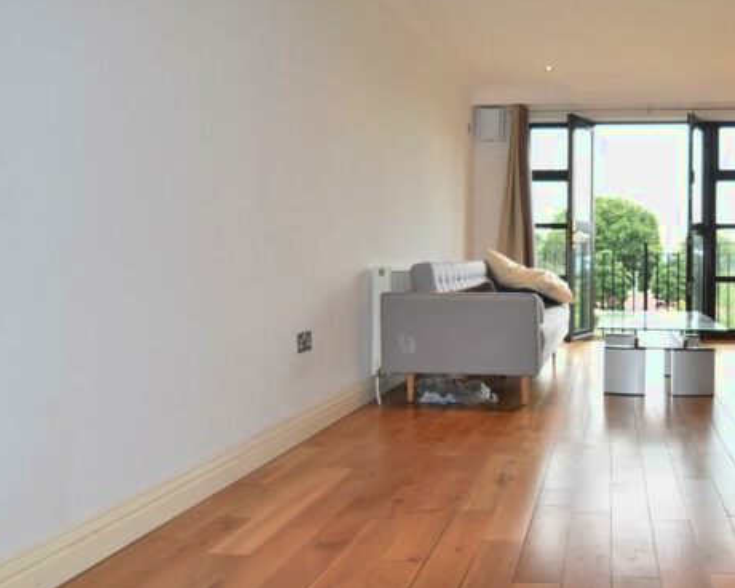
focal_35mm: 30
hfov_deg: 55.8
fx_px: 653
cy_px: 266
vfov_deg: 48.4
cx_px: 554
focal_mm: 14
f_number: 5.6
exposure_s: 1/125
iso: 250
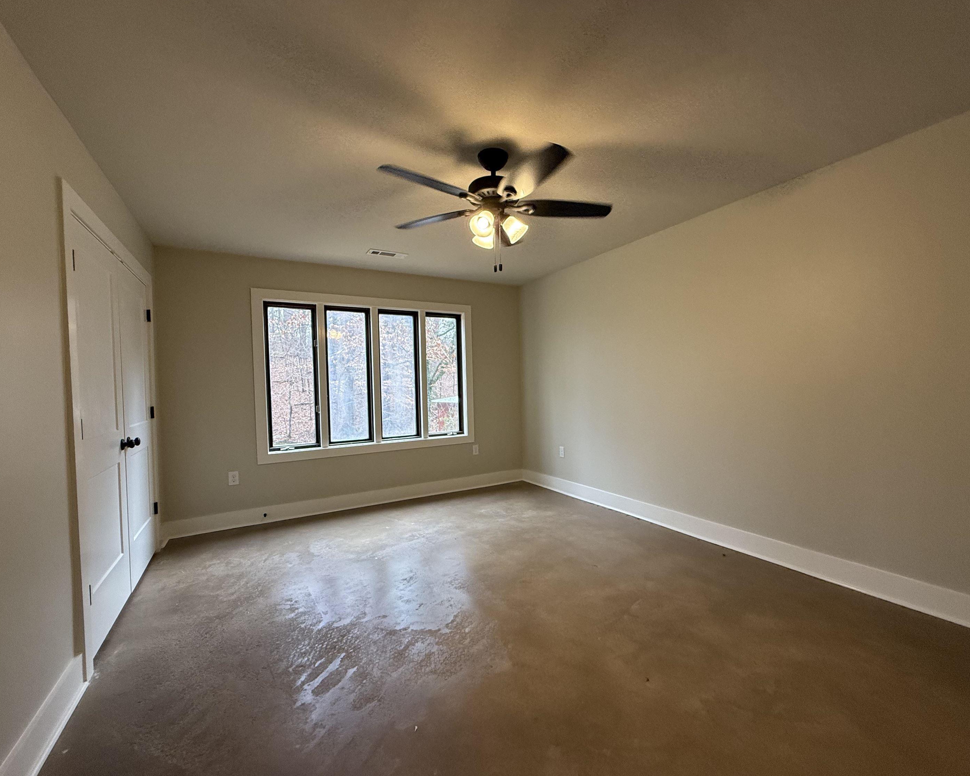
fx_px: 431
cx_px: 506
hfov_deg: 96.7
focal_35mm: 15
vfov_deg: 84.0
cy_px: 395
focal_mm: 2.22
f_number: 2.2
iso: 250
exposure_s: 1/120
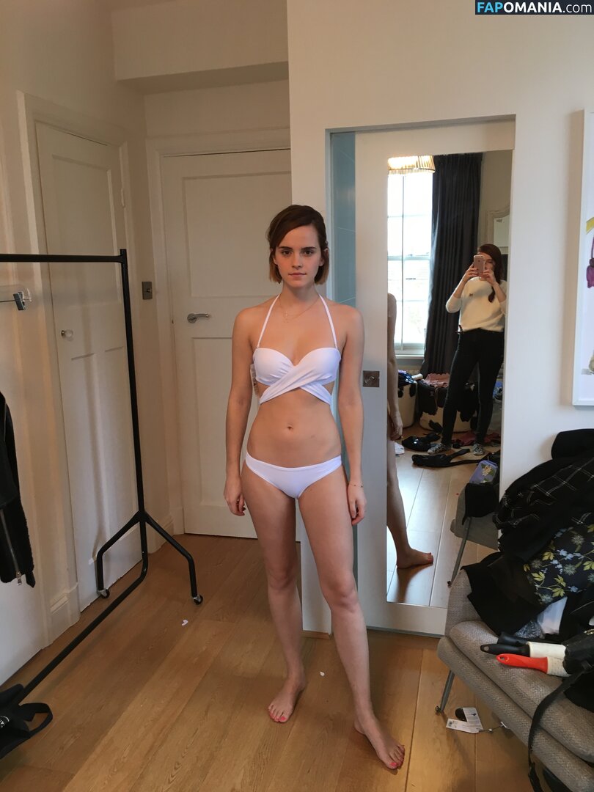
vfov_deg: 61.7
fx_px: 664
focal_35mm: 29
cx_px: 297
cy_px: 396
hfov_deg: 48.2
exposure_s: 1/33
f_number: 2.2
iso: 80
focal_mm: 4.15
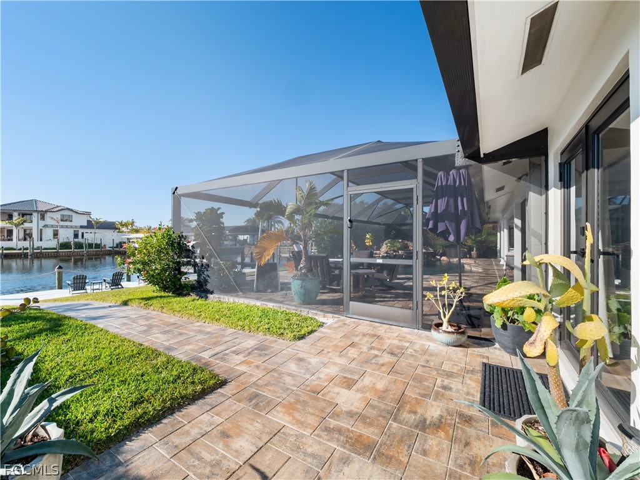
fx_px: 259
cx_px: 320
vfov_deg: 85.7
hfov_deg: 102.1
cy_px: 240
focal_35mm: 14
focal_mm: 7
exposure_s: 1/250
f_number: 7.1
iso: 200
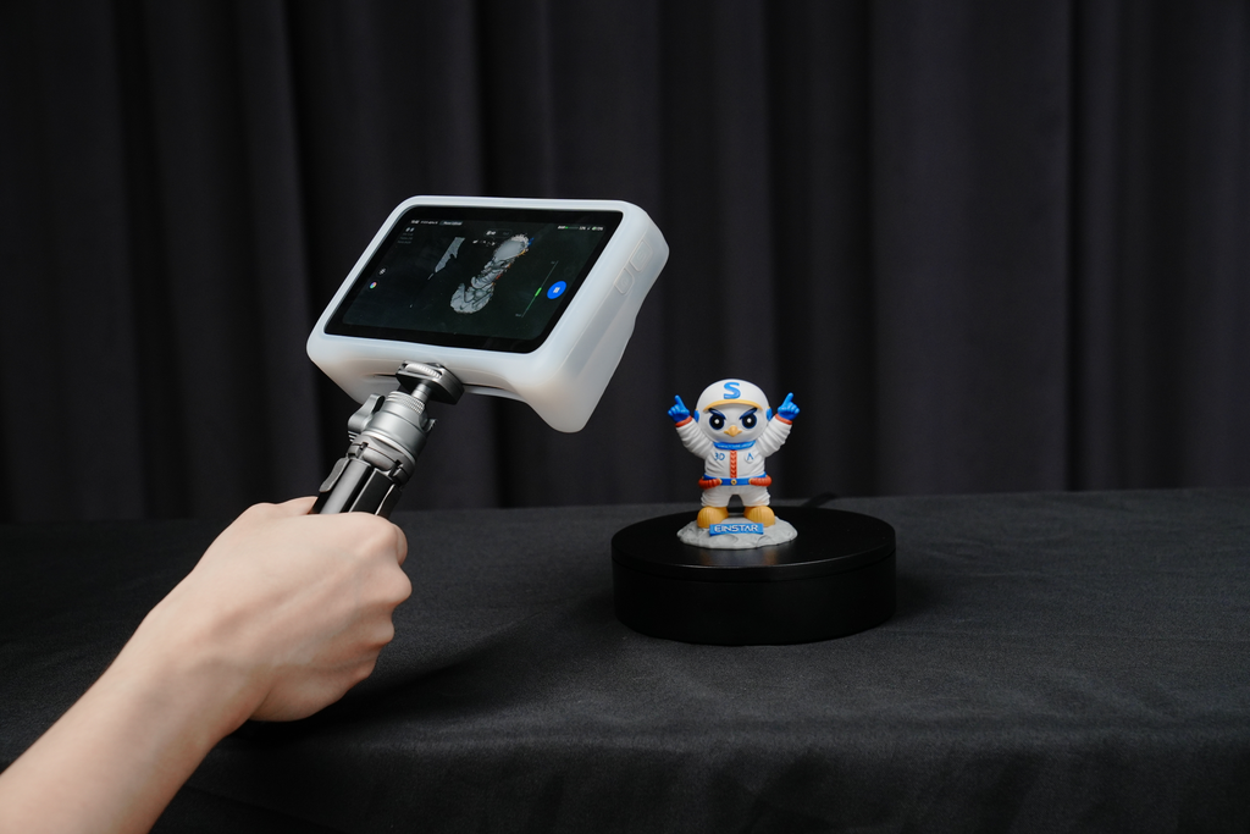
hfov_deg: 28.8
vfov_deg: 19.5
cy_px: 417
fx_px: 2431
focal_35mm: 70
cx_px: 625
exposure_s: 1/100
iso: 800
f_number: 7.1
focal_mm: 70
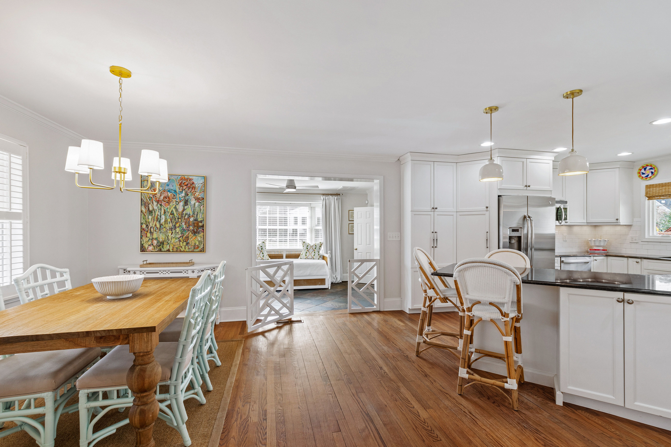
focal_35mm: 15
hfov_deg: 100.4
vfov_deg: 77.3
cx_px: 336
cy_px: 224
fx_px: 280
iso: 100
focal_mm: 10
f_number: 8
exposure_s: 1/5
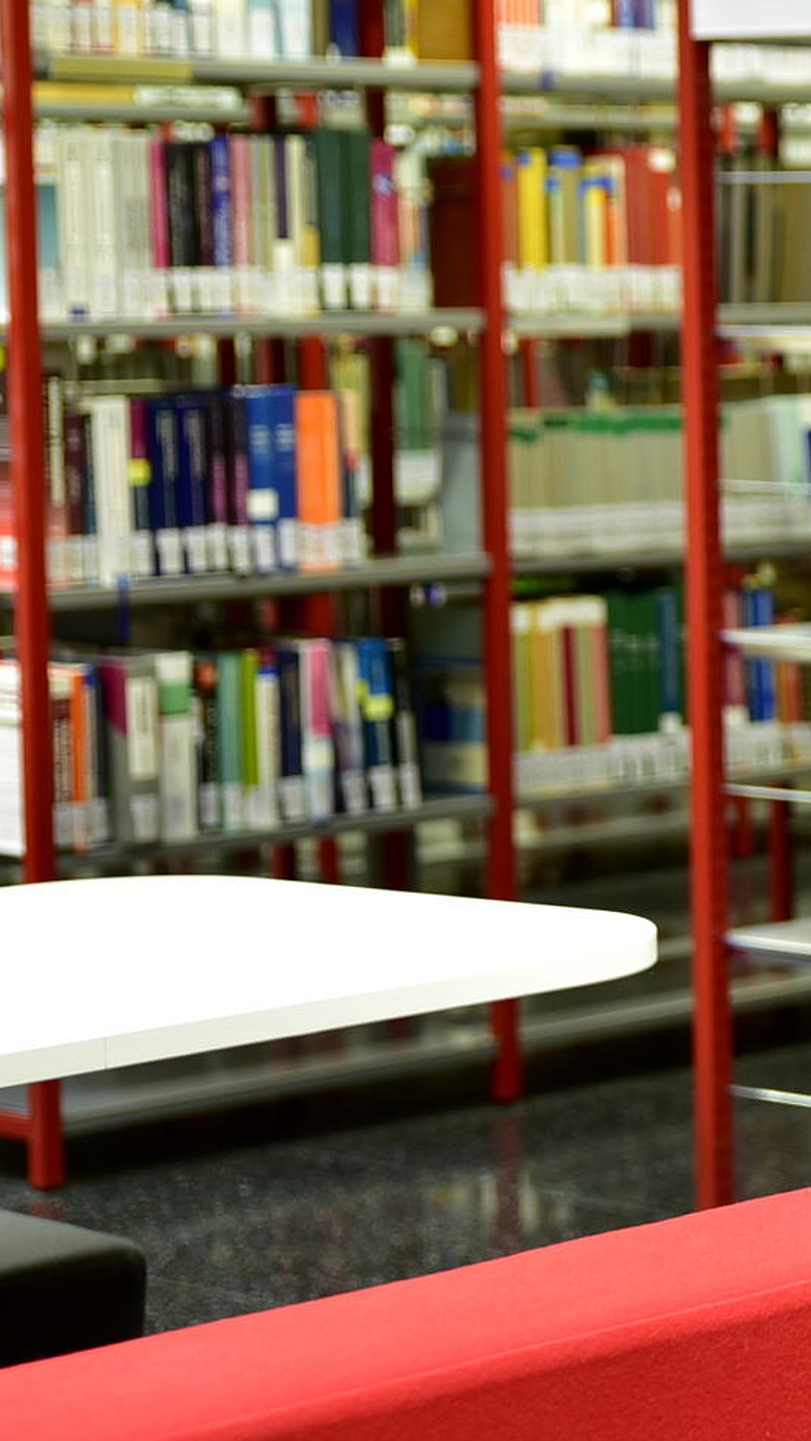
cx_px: 1689
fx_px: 4664
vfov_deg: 17.6
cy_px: 570
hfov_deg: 9.2
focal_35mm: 122
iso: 500
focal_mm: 44
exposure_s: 1/80
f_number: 2.8
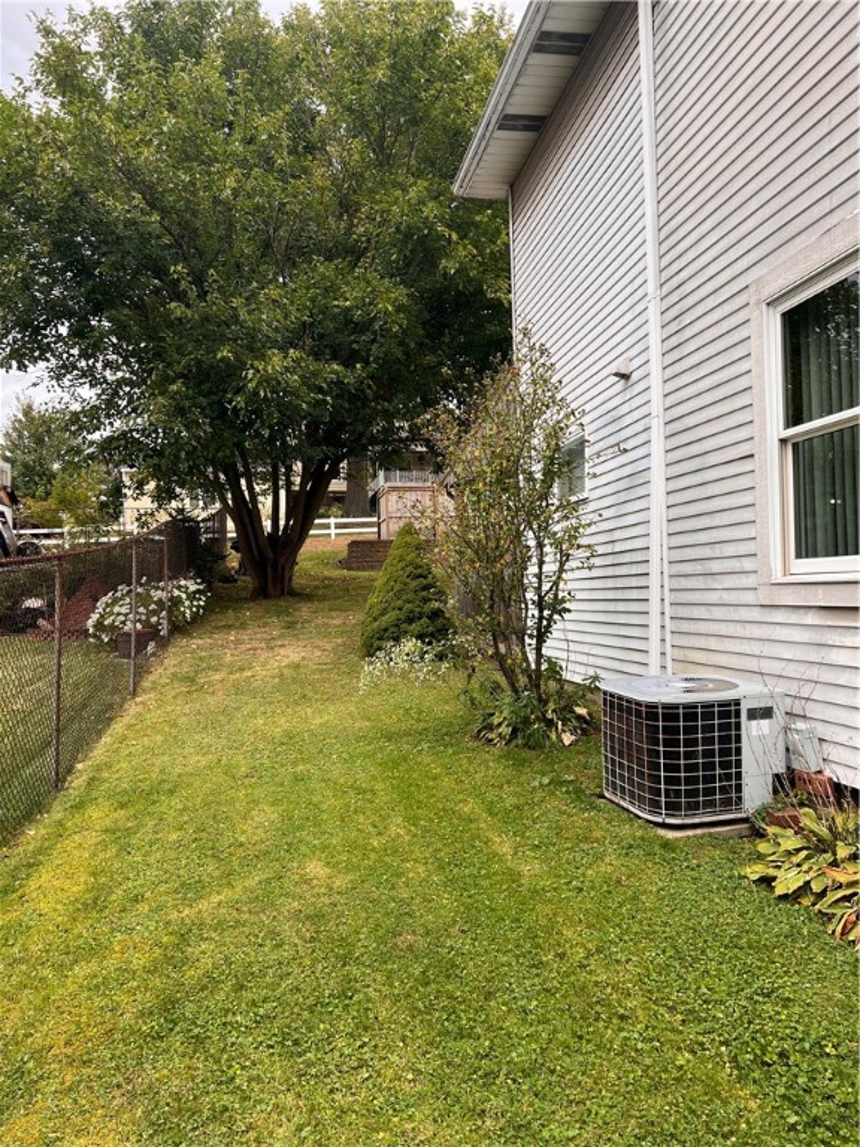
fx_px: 861
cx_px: 430
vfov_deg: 67.3
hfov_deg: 53.1
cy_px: 574
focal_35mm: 26
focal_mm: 5.7
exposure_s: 1/137
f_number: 1.5
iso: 32
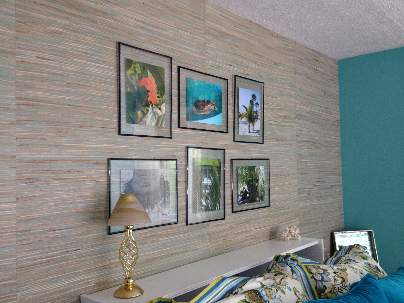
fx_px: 408
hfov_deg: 52.6
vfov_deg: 40.7
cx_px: 202
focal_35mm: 35
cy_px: 152
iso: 80
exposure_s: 1/20
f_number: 2.4
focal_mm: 4.28
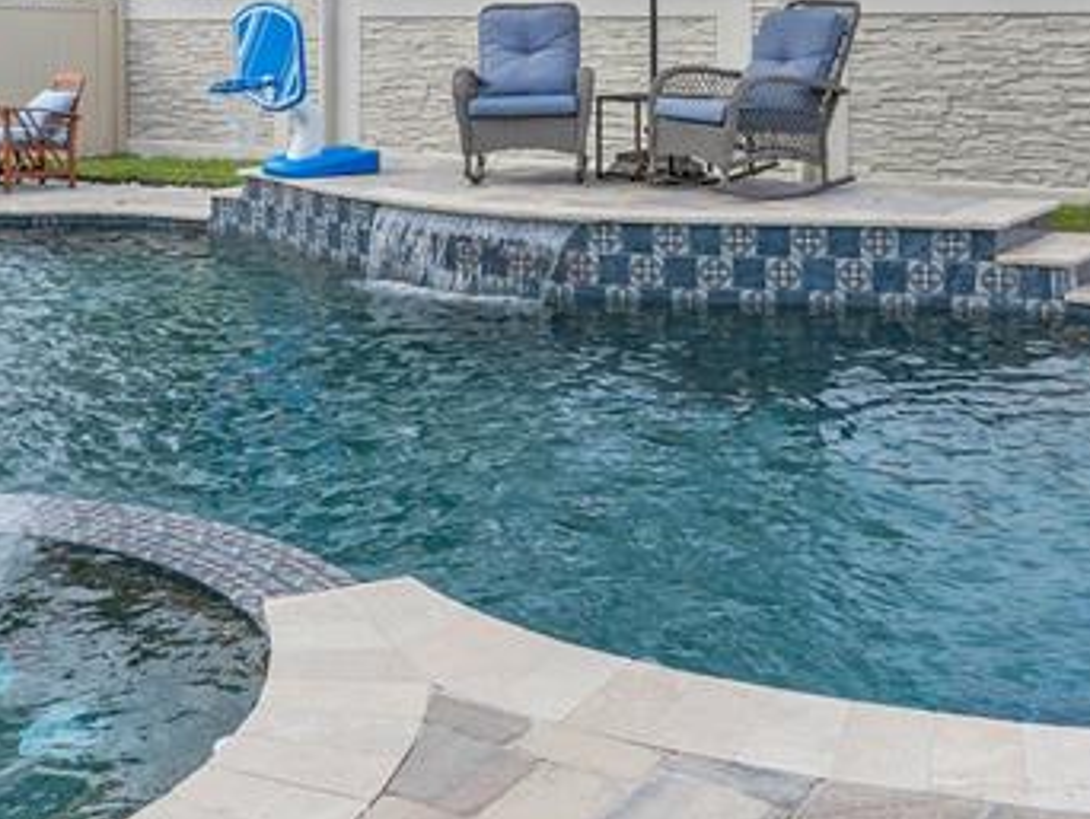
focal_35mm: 46
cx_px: 376
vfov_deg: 30.7
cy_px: 153
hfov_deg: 40.8
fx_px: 1449
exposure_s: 1/160
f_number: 10
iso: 100
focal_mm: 16
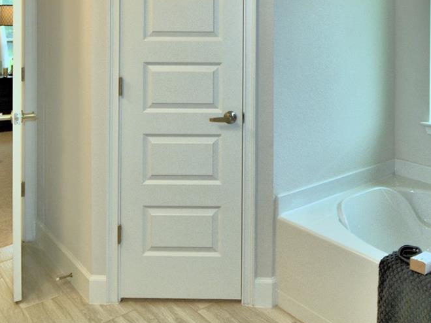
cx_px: 303
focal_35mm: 35
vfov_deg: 37.8
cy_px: 29
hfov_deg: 51.2
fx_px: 436
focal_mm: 10
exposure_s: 1/60
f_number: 4.5
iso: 125
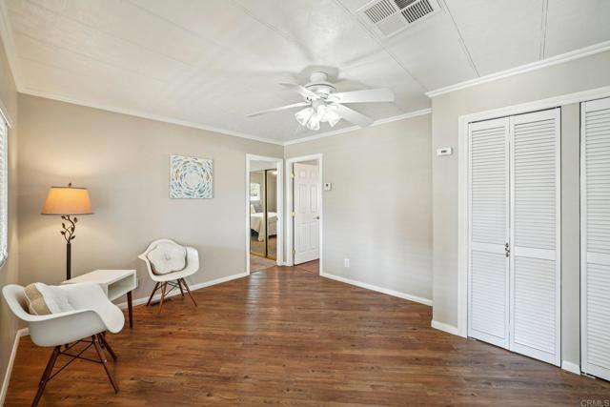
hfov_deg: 104.2
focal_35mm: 14
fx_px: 237
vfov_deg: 81.2
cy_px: 204
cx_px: 305
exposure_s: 1/13
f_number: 9
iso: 400
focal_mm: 14
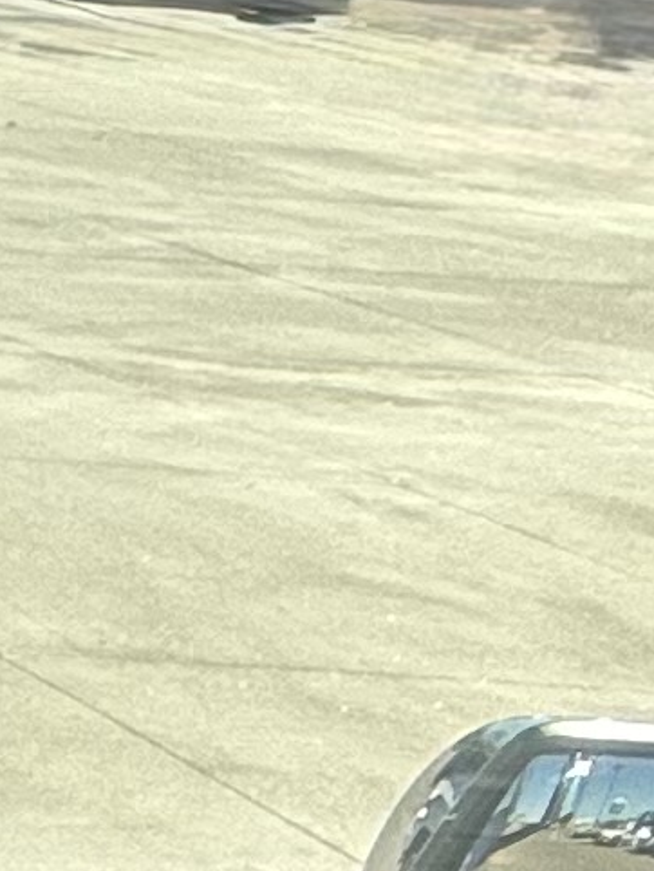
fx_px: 2945
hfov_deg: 8.3
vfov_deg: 12.0
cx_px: -1830
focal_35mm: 117
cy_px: 2331
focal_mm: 2.22
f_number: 2.2
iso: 64
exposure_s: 1/171
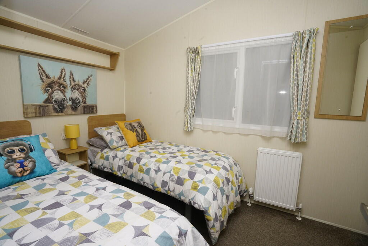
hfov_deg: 96.7
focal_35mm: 16
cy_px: 123
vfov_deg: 73.8
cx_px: 184
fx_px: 164
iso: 1600
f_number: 14
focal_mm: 16
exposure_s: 1/60
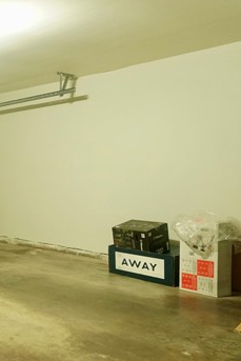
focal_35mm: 41
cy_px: 195
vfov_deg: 47.3
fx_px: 411
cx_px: -73
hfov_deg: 27.3
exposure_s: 1/60
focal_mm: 22
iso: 1600
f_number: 4
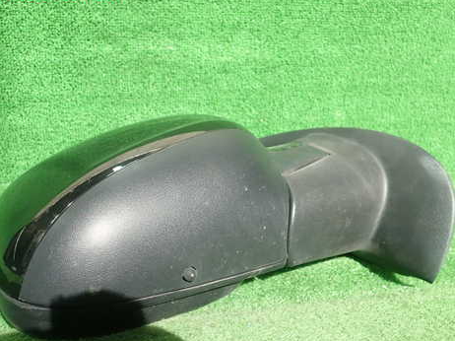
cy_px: 202
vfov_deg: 36.7
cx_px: 231
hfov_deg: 47.9
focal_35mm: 39
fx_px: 512
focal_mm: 5.5
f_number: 2.3
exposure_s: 1/125
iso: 100
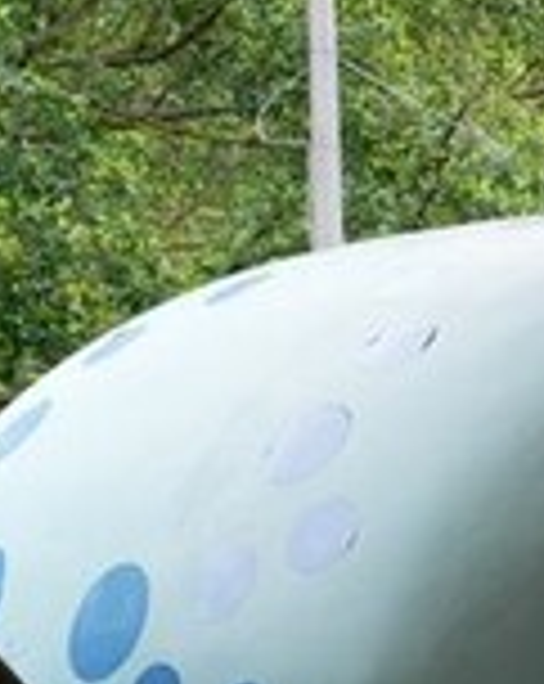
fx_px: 2019
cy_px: 576
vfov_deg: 19.0
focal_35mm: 100
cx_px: 1592
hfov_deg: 10.8
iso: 100
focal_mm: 19
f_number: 4
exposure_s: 1/60
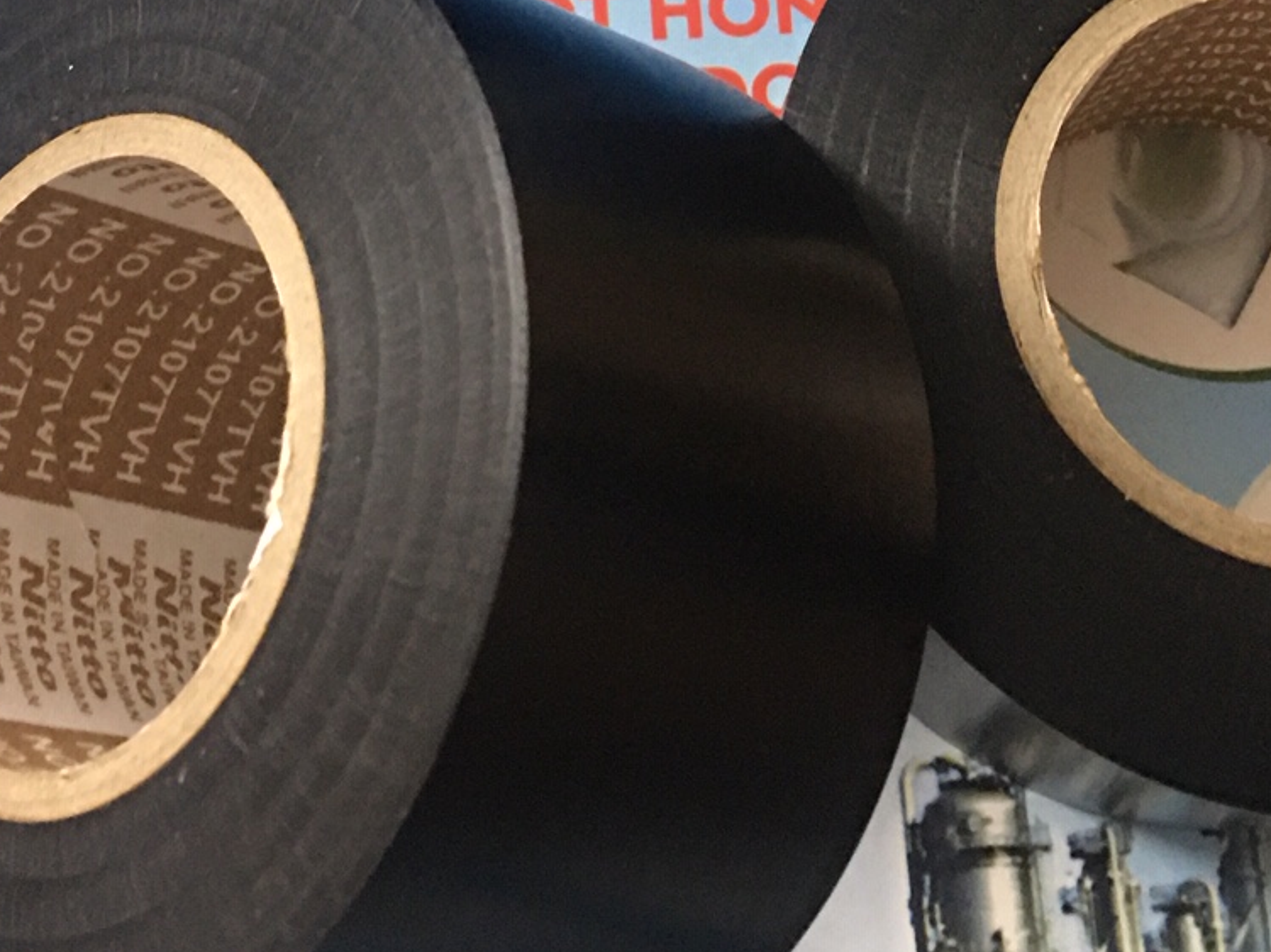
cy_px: -47
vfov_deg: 18.3
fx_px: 2863
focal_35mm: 78
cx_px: 517
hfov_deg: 25.0
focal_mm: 4.15
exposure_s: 1/8
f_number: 2.2
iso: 125
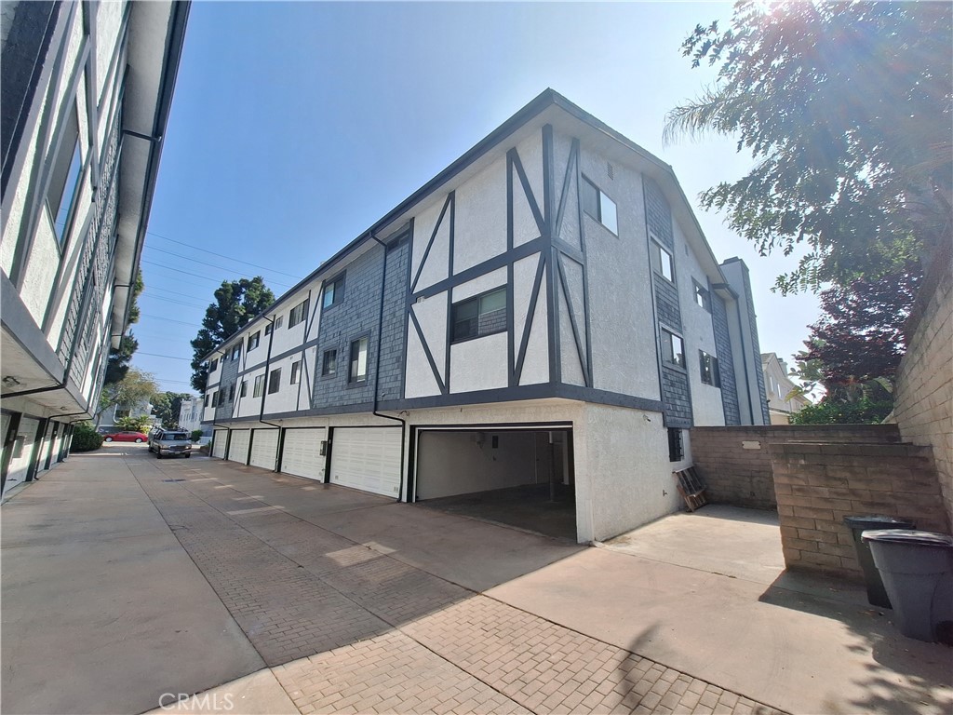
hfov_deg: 106.2
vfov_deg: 89.9
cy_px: 358
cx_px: 476
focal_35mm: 13
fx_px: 358
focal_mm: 1.74
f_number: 2.2
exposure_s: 1/3003
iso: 40
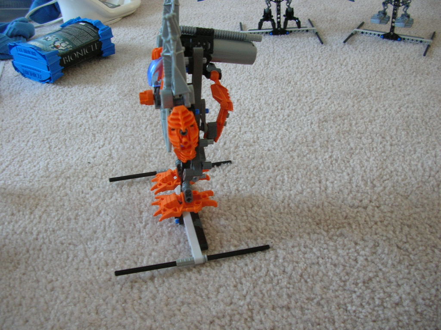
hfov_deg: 52.6
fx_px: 446
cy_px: 165
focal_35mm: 35
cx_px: 220
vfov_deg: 40.7
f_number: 2.8
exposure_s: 1/5.9
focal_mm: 5.8
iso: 75
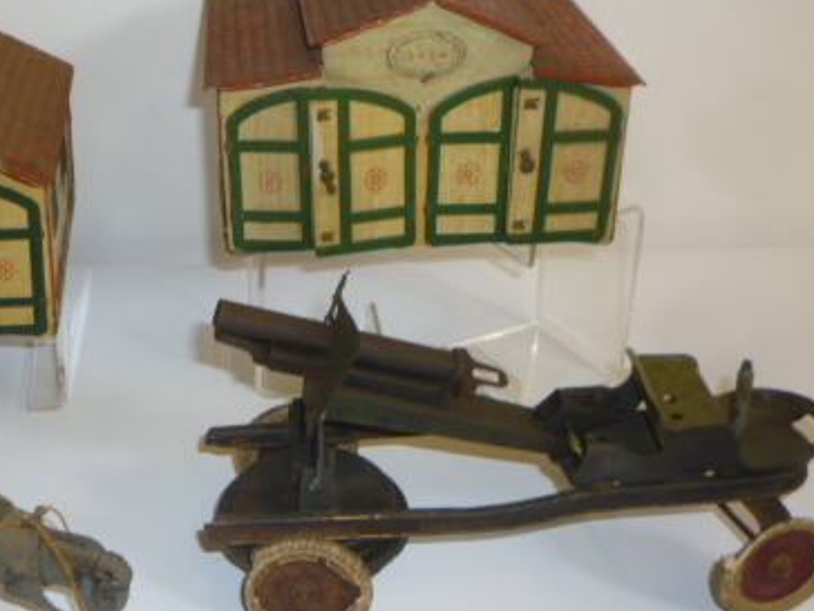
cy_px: 333
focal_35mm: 51
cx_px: 235
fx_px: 1199
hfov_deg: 36.9
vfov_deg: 28.5
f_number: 3.3
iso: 100
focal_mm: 5.2
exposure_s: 1/30
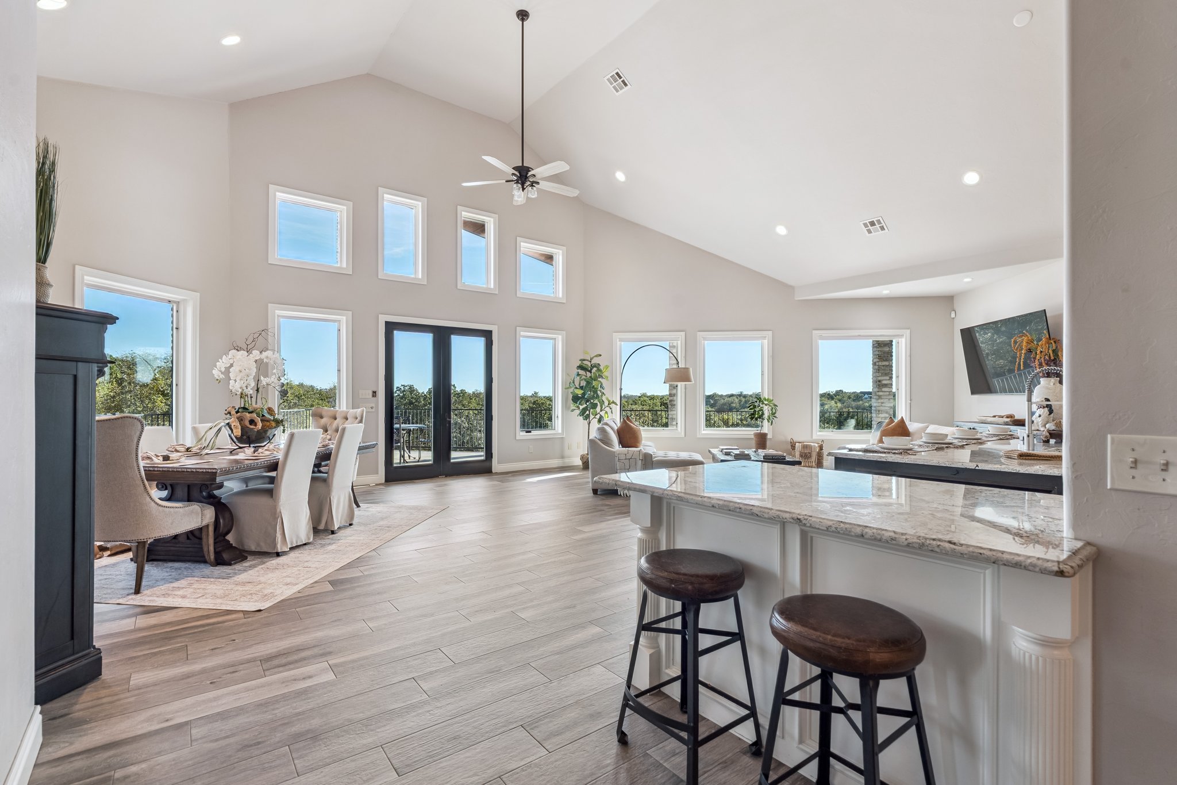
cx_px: 588
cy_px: 392
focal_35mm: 16
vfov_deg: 73.7
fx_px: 523
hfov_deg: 96.7
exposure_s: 1/200
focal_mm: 16
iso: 200
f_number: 7.1
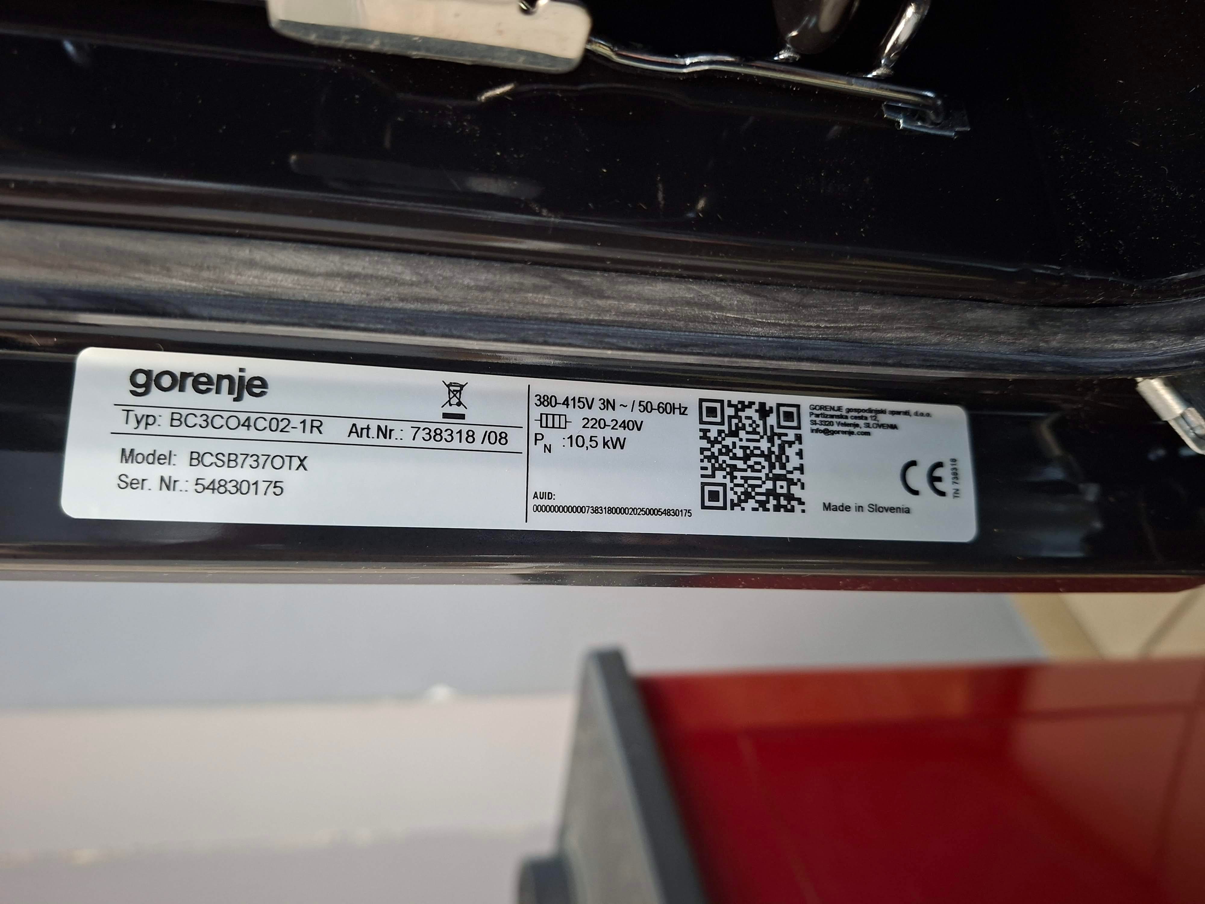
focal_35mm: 23
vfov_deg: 58.9
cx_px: 602
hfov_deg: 73.9
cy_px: 452
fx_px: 801
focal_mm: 5.54
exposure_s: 1/33
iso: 400
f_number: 1.8
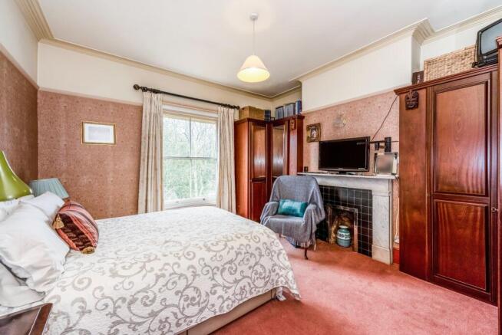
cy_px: 168
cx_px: 251
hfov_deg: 104.2
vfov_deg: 81.3
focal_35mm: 14
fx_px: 195
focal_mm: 14
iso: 320
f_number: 9
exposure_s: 1/30
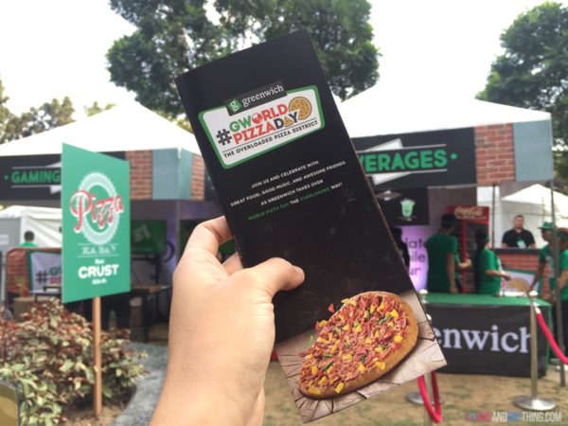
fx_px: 476
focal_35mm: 29
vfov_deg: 48.2
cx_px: 284
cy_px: 213
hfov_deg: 61.7
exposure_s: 1/122
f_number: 2.2
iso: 32
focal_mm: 4.15
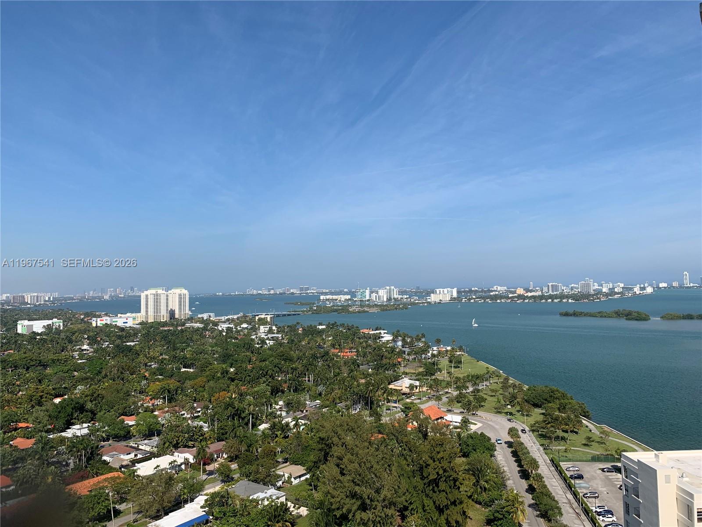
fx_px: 527
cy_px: 264
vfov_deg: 53.1
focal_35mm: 26
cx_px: 351
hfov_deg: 67.3
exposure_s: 1/2915
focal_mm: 4.25
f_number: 1.8
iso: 25
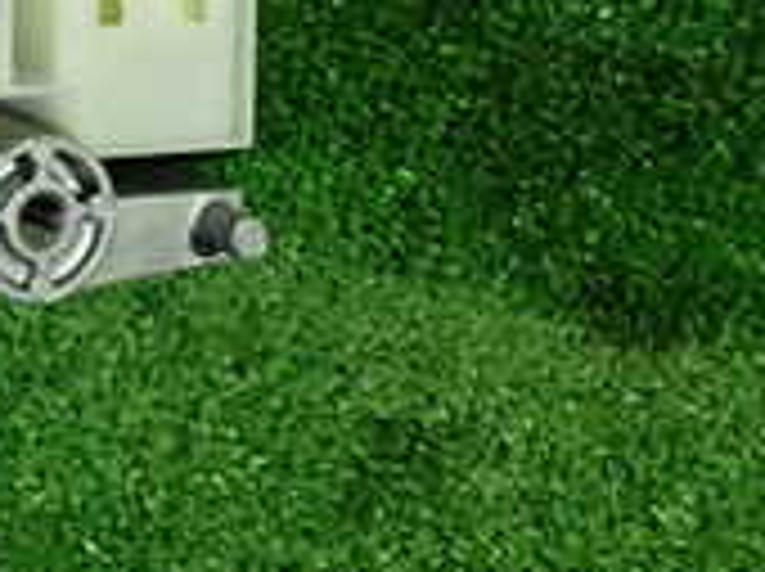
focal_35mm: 106
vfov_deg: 13.1
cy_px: -293
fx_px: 2339
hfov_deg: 17.2
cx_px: -297
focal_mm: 5.4
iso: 400
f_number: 2.3
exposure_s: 1/30
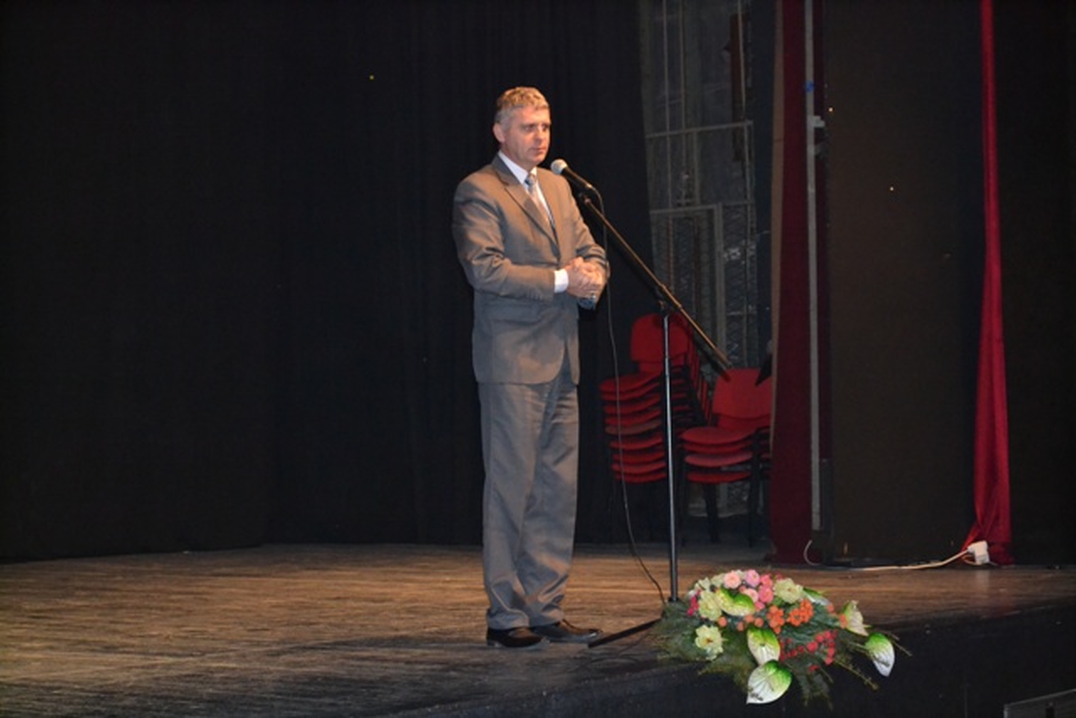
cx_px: 538
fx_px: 2152
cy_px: 359
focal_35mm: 72
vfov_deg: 18.9
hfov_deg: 28.1
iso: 3200
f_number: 5.6
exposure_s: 1/60
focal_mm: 48
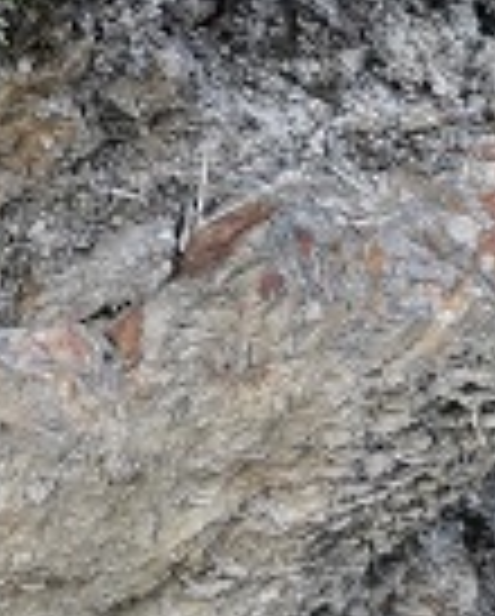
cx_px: -518
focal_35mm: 154
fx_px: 2814
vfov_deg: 11.6
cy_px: -481
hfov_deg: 9.4
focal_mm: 5.56
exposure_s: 1/100
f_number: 1.6
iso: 100
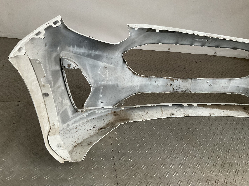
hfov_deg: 61.7
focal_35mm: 29
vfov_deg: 48.2
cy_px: 93
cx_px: 124
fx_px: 209
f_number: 1.8
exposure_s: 1/50
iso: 160
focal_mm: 3
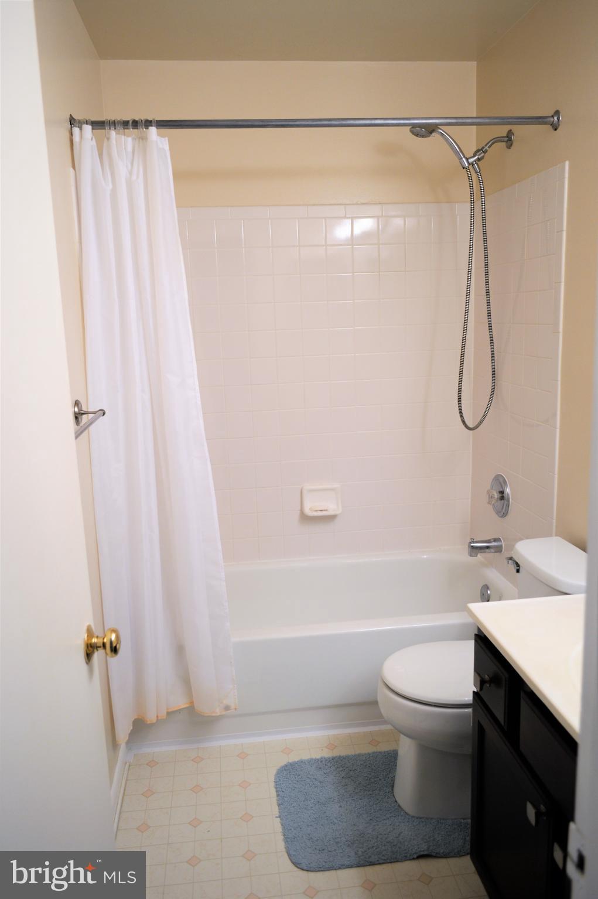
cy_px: 450
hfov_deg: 47.9
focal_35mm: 27
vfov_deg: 67.4
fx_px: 674
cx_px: 299
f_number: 3.5
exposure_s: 1/30
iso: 160
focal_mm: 18
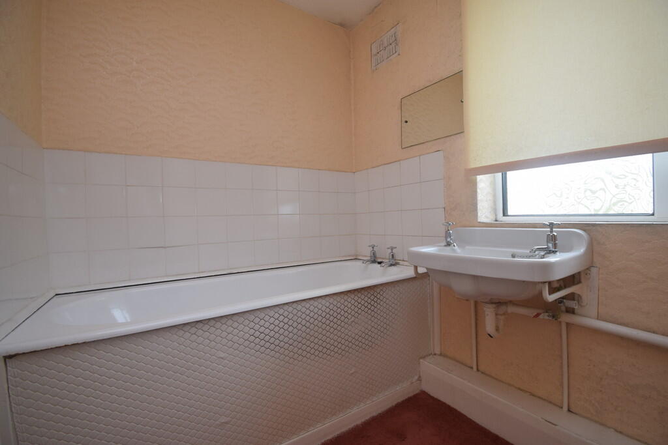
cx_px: 334
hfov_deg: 100.4
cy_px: 222
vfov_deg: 77.3
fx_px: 278
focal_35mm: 15
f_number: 5.6
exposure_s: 1/125
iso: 400
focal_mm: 10
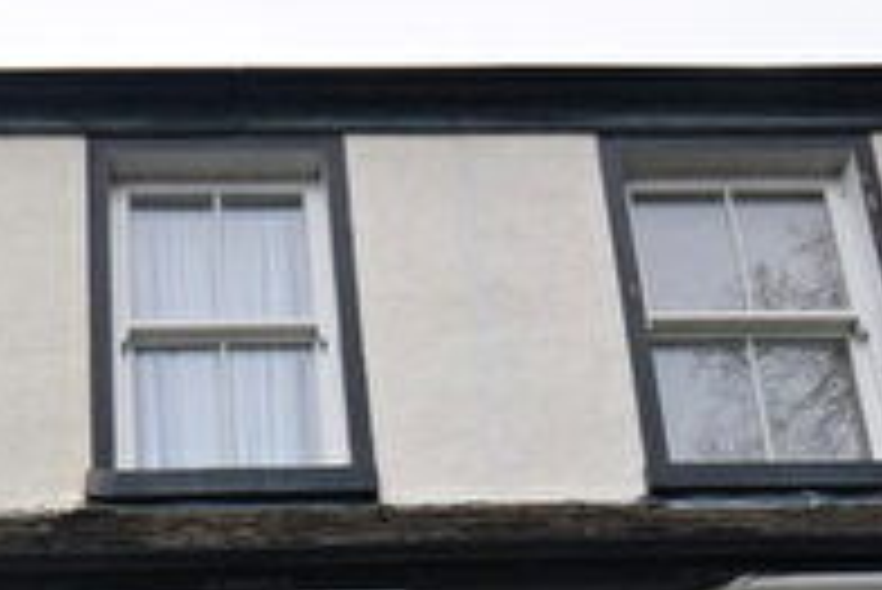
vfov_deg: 20.3
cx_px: 252
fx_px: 1441
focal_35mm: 59
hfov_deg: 33.5
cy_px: 853
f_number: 8
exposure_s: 1/250
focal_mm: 11
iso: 400
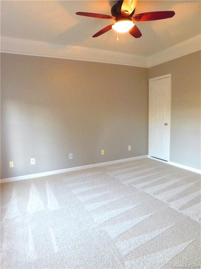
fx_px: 178
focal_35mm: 23
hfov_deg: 58.9
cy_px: 134
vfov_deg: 73.9
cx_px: 100
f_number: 3
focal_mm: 4
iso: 400
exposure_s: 1/25
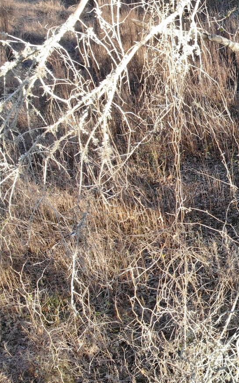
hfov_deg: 17.1
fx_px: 626
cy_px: 139
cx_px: 451
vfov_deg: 33.8
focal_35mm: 60
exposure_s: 1/30
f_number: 2.8
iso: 125
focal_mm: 4.5
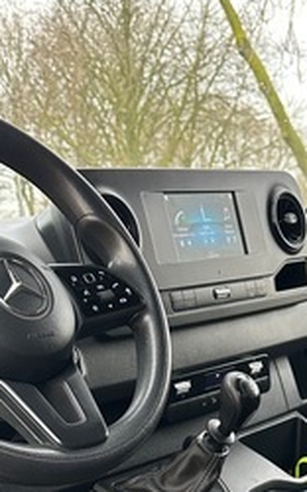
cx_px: 203
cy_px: 545
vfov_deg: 30.0
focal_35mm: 61
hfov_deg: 21.2
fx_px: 818
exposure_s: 1/86
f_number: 1.78
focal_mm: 6.86
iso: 250
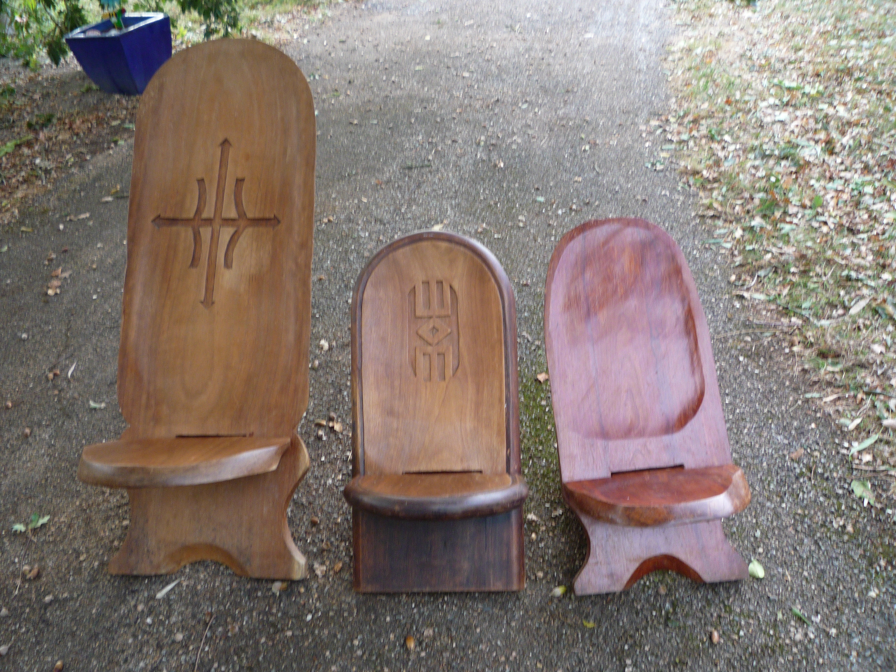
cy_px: 336
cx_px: 448
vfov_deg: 46.8
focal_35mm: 30
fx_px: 777
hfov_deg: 60.0
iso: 125
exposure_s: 1/30
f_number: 3.3
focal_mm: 5.2
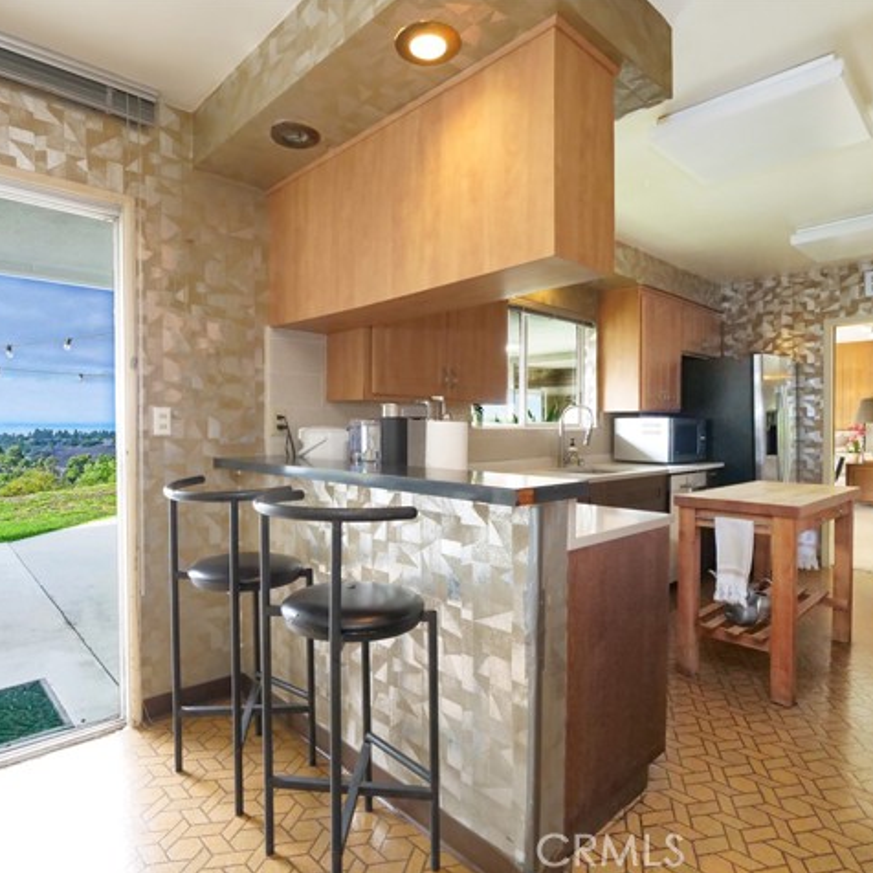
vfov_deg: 77.7
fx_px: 542
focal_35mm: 19
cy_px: 436
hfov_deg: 77.5
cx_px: 402
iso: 2500
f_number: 6.3
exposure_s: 1/60
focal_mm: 8
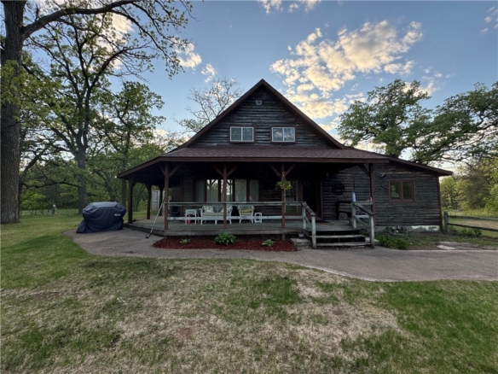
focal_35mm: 14
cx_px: 249
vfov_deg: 85.7
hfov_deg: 102.1
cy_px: 187
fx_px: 201
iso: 40
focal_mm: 2.22
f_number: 2.2
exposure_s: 1/334
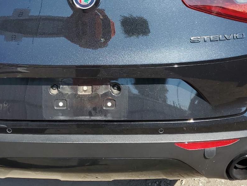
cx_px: 83
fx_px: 378
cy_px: 36
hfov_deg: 35.8
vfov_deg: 27.0
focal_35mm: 53
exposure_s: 1/1667
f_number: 1.5
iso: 50
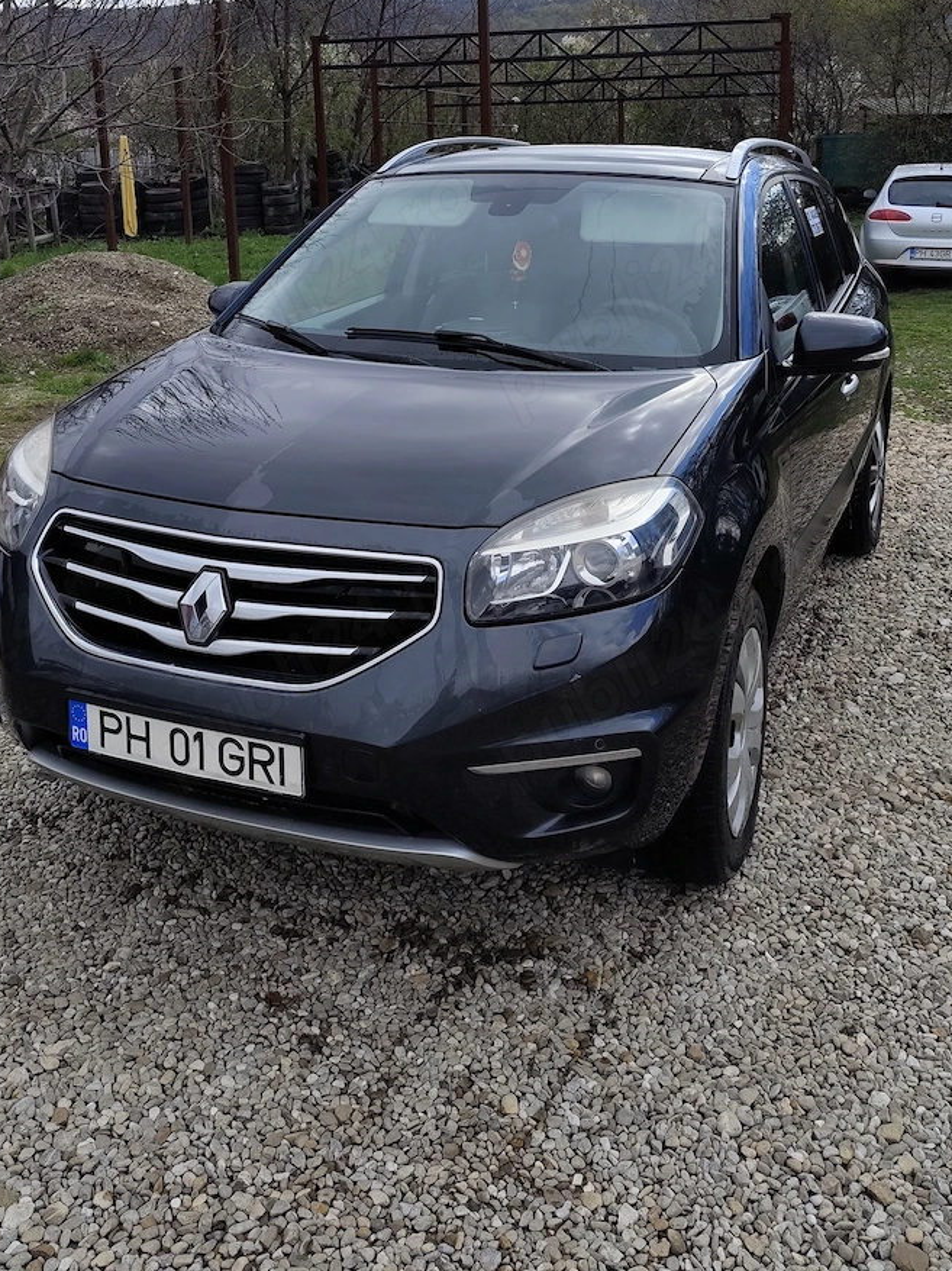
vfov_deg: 51.1
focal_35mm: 35
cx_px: 483
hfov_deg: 40.7
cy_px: 371
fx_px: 1284
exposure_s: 1/1648
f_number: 1.65
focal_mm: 6.19
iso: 50
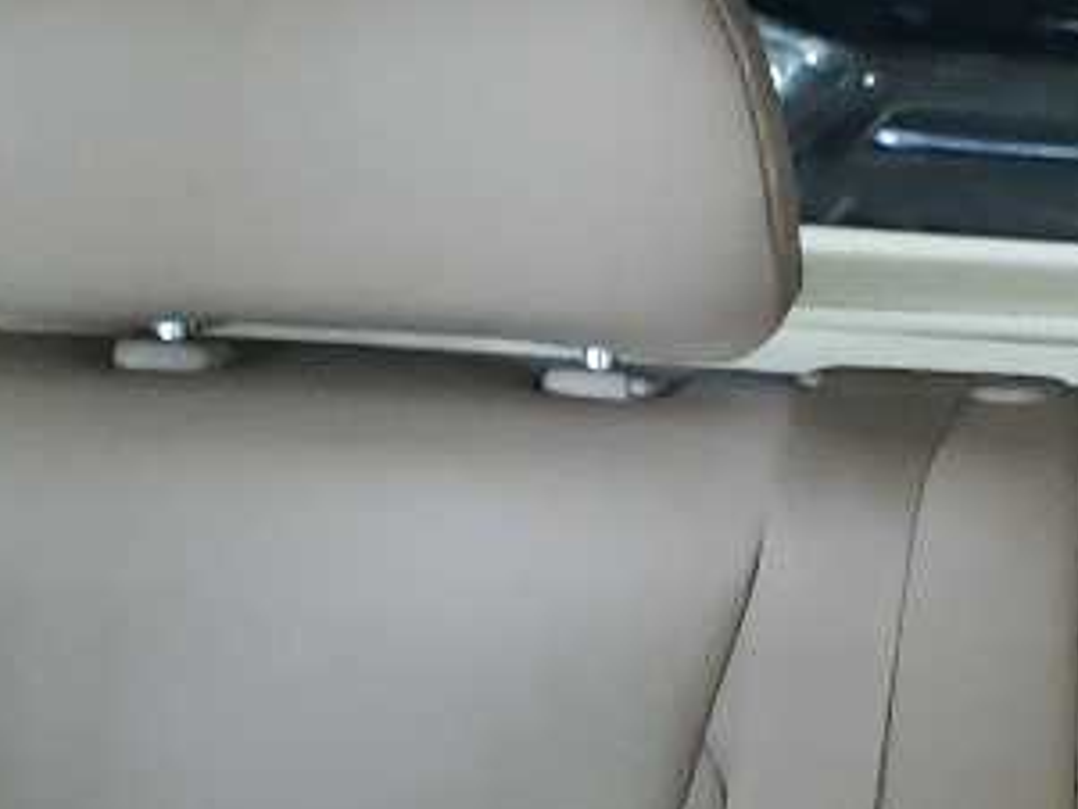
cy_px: 856
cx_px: 1561
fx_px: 4299
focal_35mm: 138
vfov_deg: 10.6
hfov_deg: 13.5
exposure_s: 1/60.2
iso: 280
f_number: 1.5
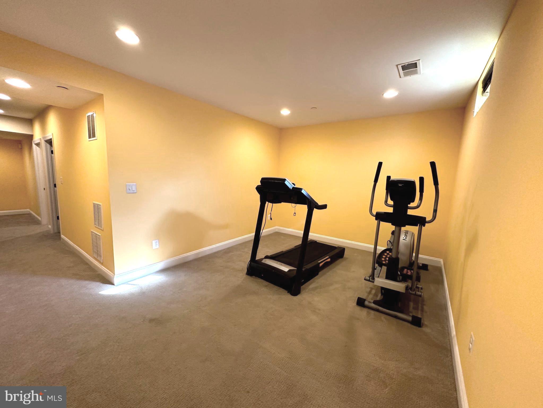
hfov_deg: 102.1
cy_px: 204
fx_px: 220
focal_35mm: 14
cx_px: 272
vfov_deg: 85.7
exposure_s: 1/60
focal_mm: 2.22
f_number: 2.2
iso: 250
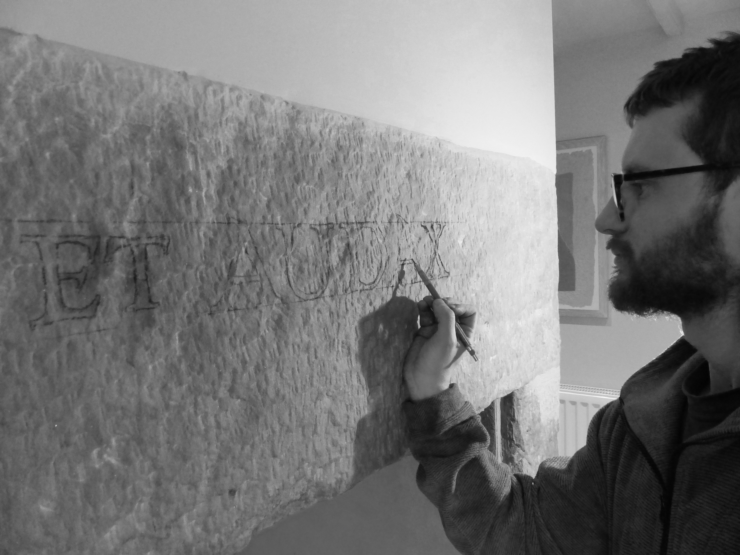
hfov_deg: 67.3
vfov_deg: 53.1
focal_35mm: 26
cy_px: 278
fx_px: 556
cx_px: 370
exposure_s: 1/100
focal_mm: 4.5
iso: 800
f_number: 2.8
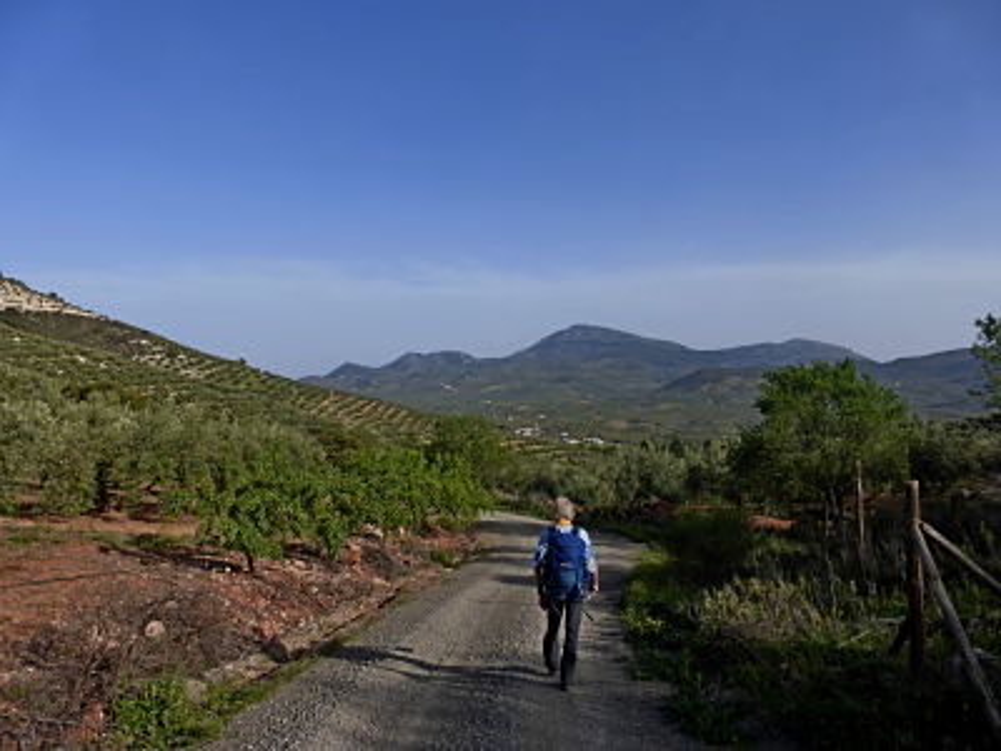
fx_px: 694
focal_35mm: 24
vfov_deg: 56.8
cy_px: 376
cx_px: 500
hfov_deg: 71.6
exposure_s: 1/1000
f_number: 4
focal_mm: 4.3
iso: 100
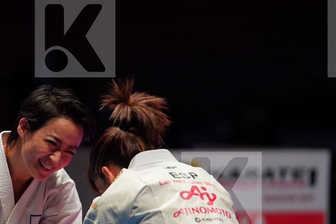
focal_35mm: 463
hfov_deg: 4.5
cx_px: 75
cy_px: 191
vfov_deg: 3.0
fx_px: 4319
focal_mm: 200
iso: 640
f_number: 2.8
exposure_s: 1/500
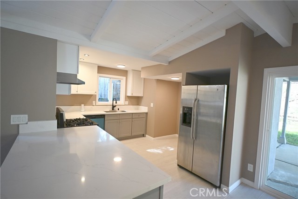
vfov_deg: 67.4
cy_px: 100
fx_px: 149
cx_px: 149
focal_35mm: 18
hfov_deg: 90.0
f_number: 3.5
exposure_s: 1/125
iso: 900
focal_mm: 12
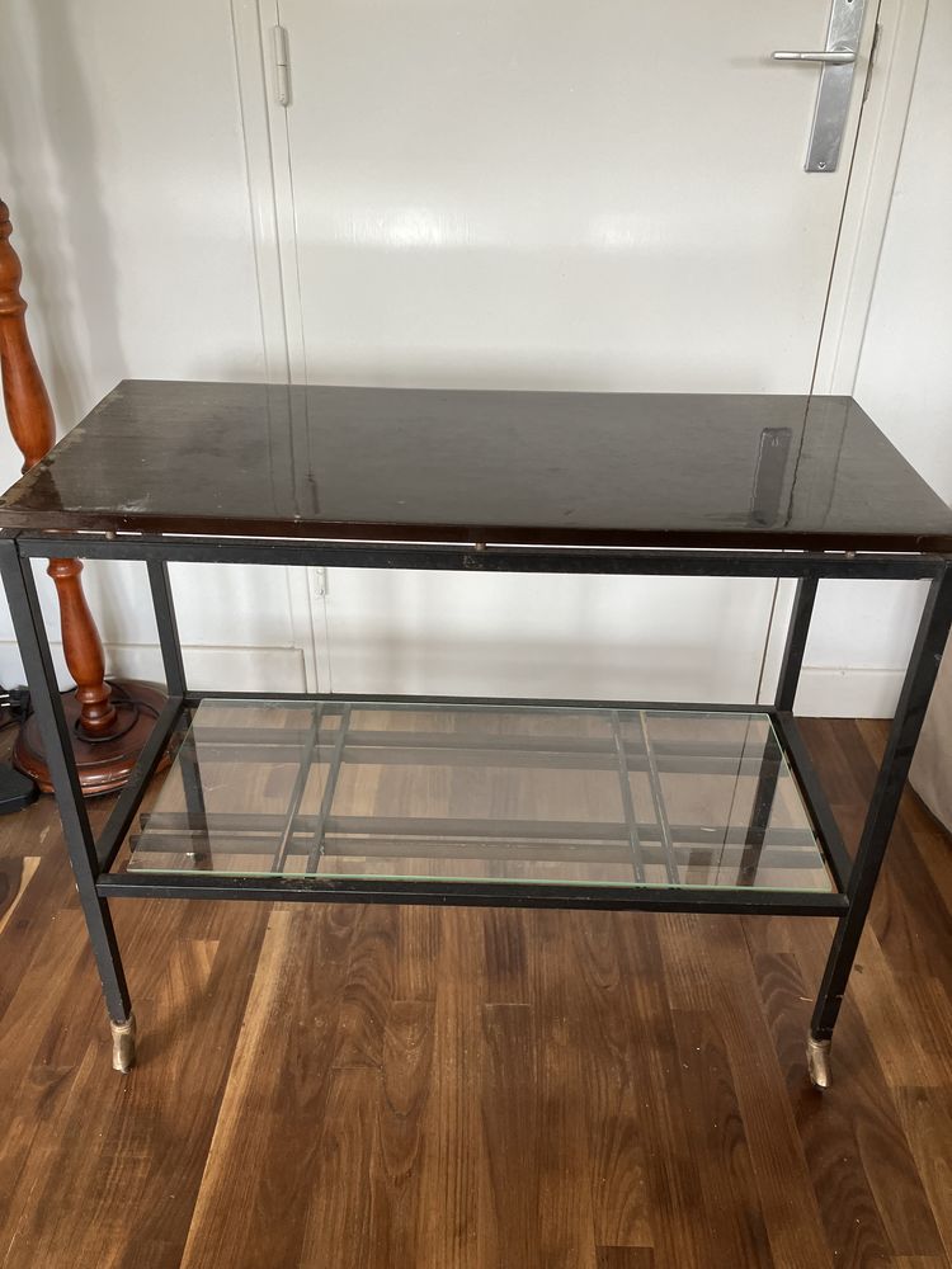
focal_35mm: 28
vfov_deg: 63.4
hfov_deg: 49.7
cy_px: 634
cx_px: 476
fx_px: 1027
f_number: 1.8
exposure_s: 1/121
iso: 80
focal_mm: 3.99
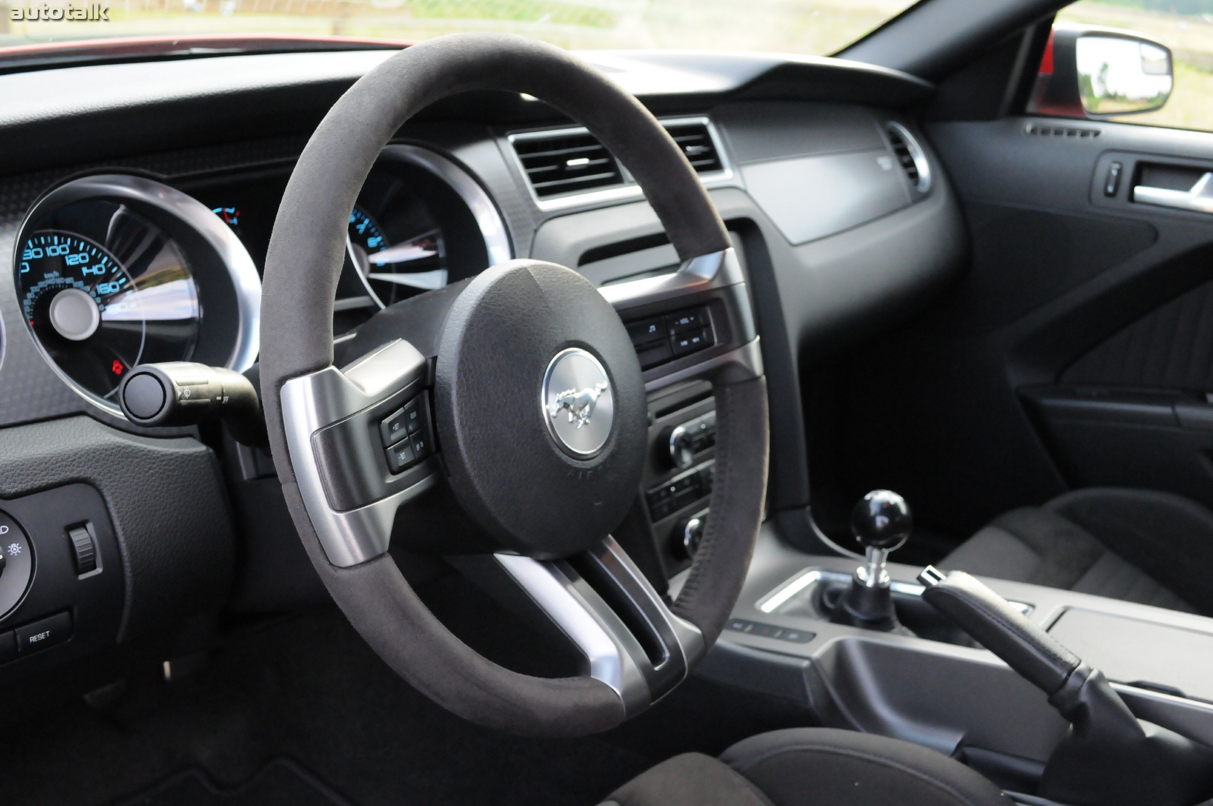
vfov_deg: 36.8
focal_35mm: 36
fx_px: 1212
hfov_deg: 53.2
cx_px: 606
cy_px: 403
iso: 2000
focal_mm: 24
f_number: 5.6
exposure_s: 1/200
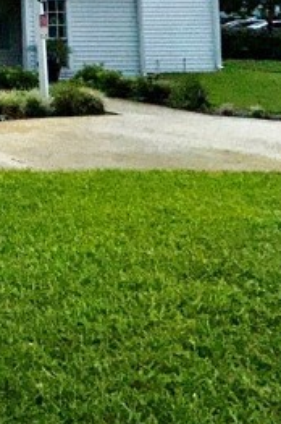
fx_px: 669
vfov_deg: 31.6
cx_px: -367
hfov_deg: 15.3
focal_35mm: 57
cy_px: -28
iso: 32
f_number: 2.2
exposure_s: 1/6494
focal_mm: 2.22
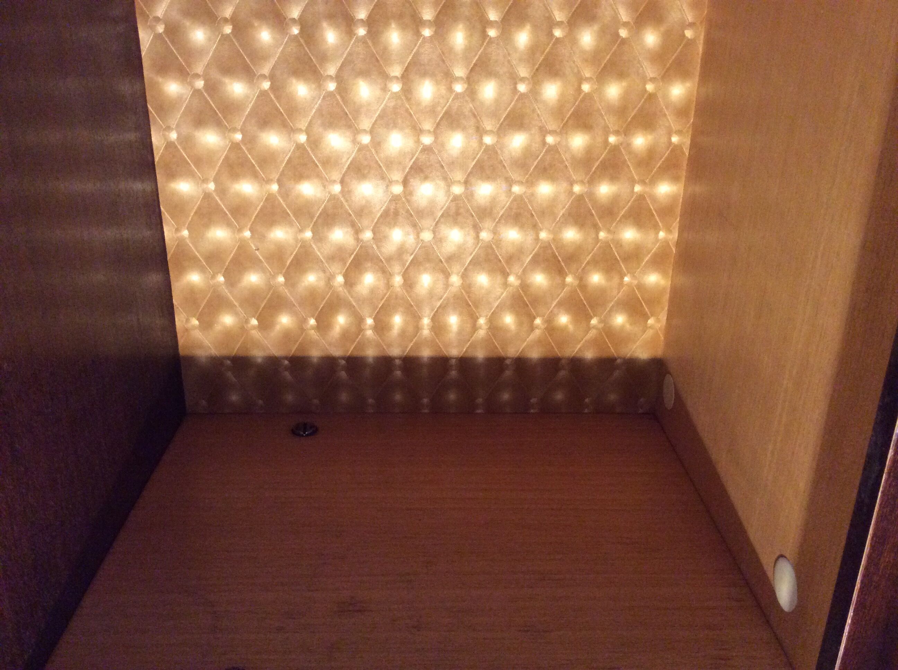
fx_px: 829
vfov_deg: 44.1
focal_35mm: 32
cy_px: 335
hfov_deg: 56.9
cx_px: 449
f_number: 2.4
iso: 320
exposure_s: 1/25
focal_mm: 3.3
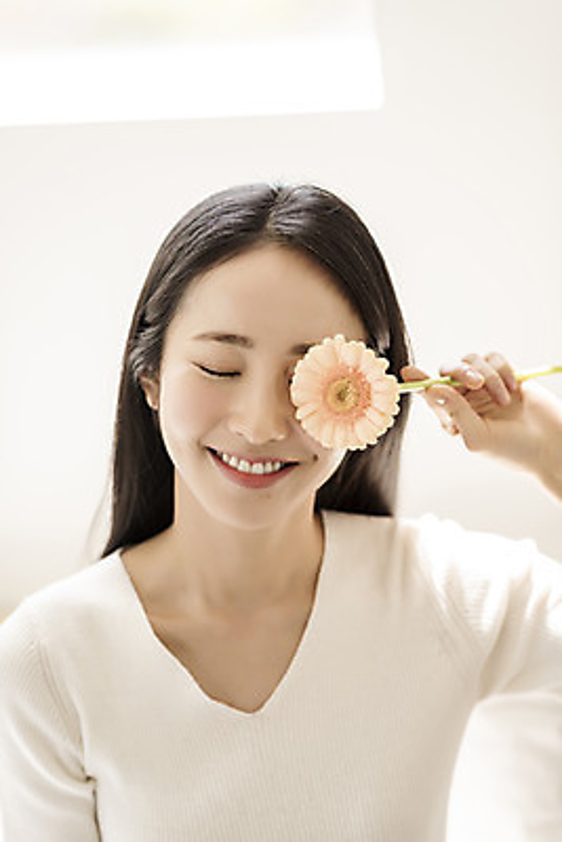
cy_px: 421
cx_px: 281
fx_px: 1989
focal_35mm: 85
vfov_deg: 23.9
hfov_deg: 16.1
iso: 125
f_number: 2
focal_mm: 85
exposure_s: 1/250
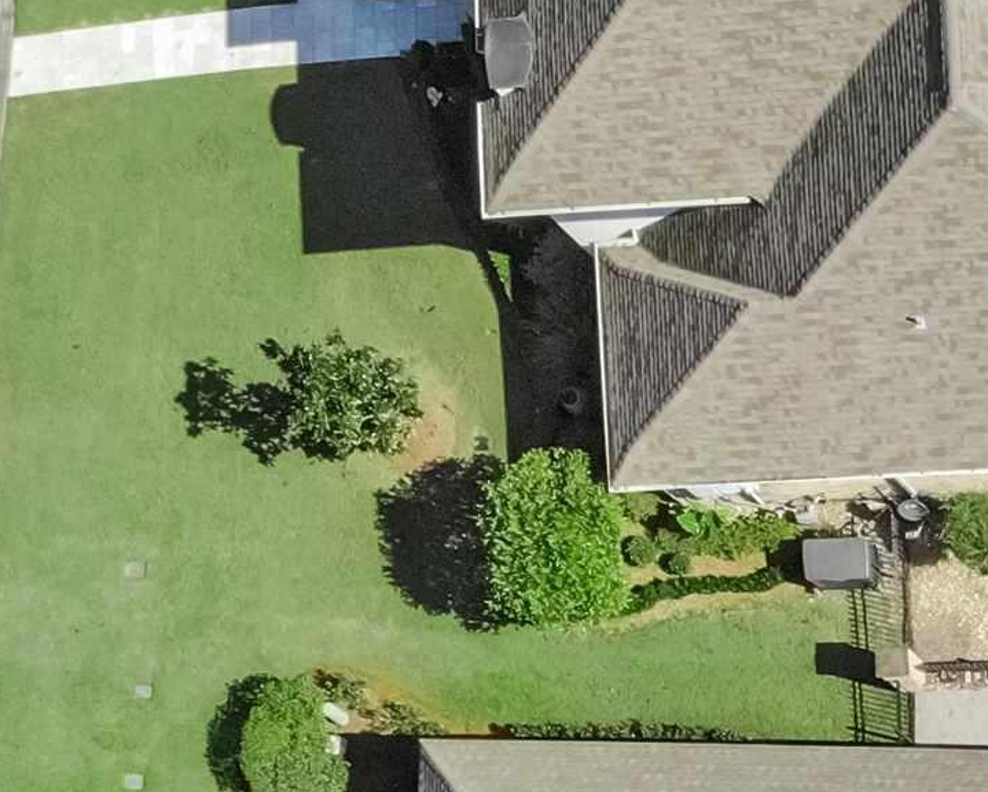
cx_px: 1730
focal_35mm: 100
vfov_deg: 13.8
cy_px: 1401
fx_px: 2926
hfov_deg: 16.4
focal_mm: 4.5
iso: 100
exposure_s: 1/680
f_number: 2.8
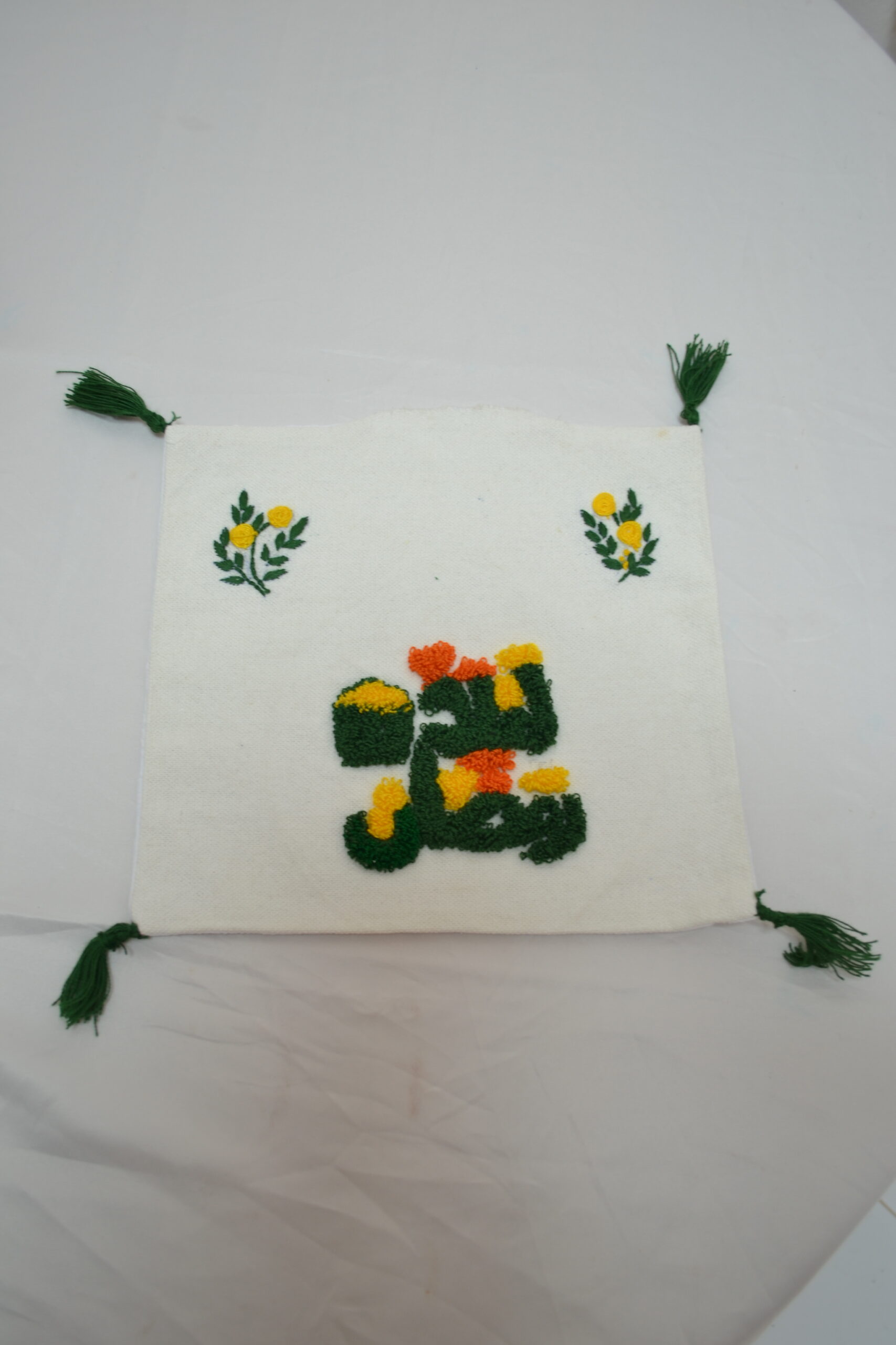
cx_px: 448
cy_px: 672
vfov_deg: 57.2
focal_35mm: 33
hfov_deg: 40.0
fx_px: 1232
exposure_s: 1/13
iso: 100
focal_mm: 22
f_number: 3.8
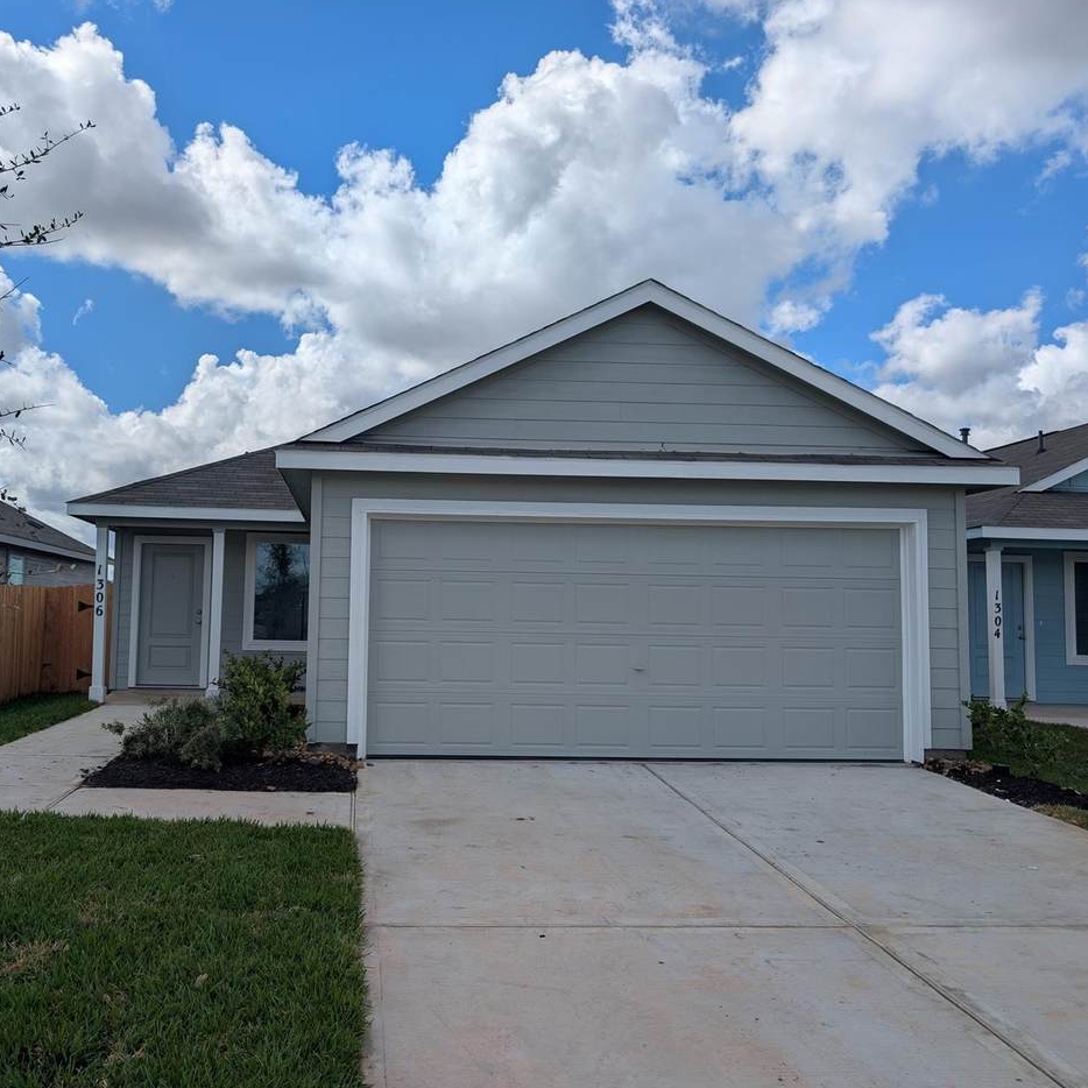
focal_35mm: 29
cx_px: 421
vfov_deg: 55.6
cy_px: 546
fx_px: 1031
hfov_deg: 55.1
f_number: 1.68
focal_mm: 6.9
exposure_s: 1/2169
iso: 21
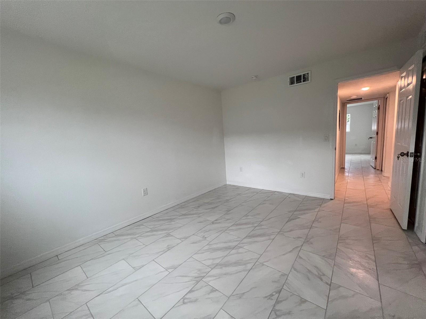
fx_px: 160
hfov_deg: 106.2
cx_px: 213
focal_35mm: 13
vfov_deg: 89.9
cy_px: 160
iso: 200
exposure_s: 1/120
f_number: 1.8
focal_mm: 1.57
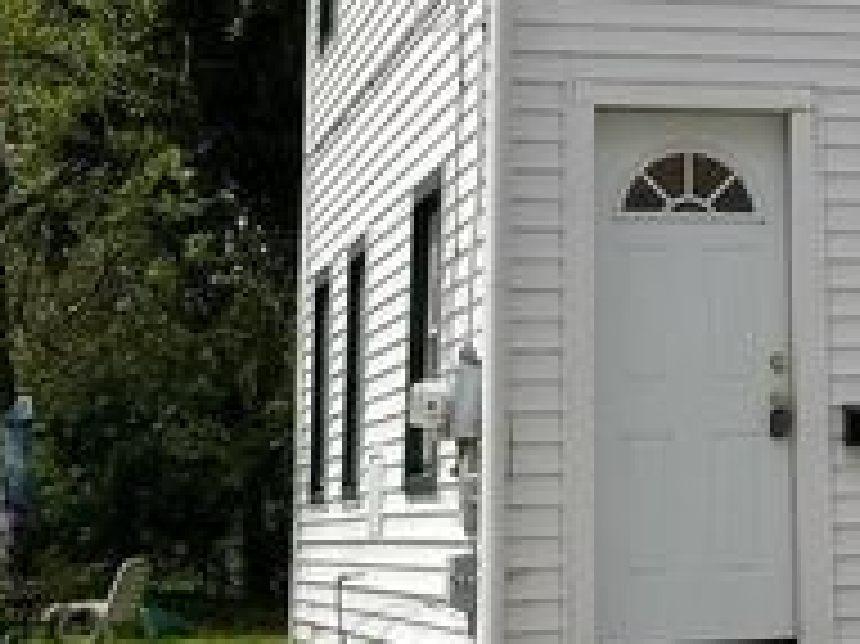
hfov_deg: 26.5
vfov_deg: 21.0
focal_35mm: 68
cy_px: 25
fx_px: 1688
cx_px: 928
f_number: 1.7
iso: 50
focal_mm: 4.25
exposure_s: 1/4098
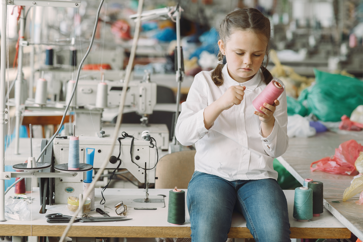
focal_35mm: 85
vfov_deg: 16.1
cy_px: 121
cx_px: 182
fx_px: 857
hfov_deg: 23.9
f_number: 2.8
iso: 640
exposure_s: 1/400
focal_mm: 85
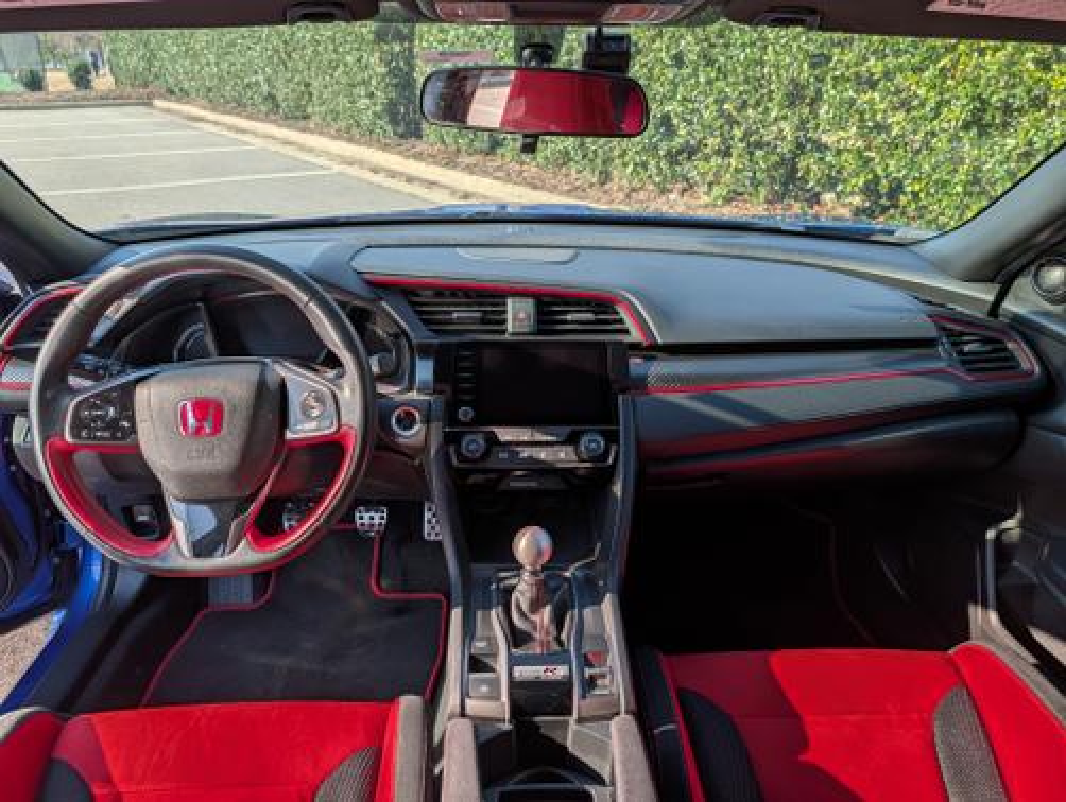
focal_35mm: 24
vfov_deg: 56.9
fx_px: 740
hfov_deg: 71.5
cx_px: 533
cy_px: 401
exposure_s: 1/3289
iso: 19
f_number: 1.68
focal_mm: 6.9
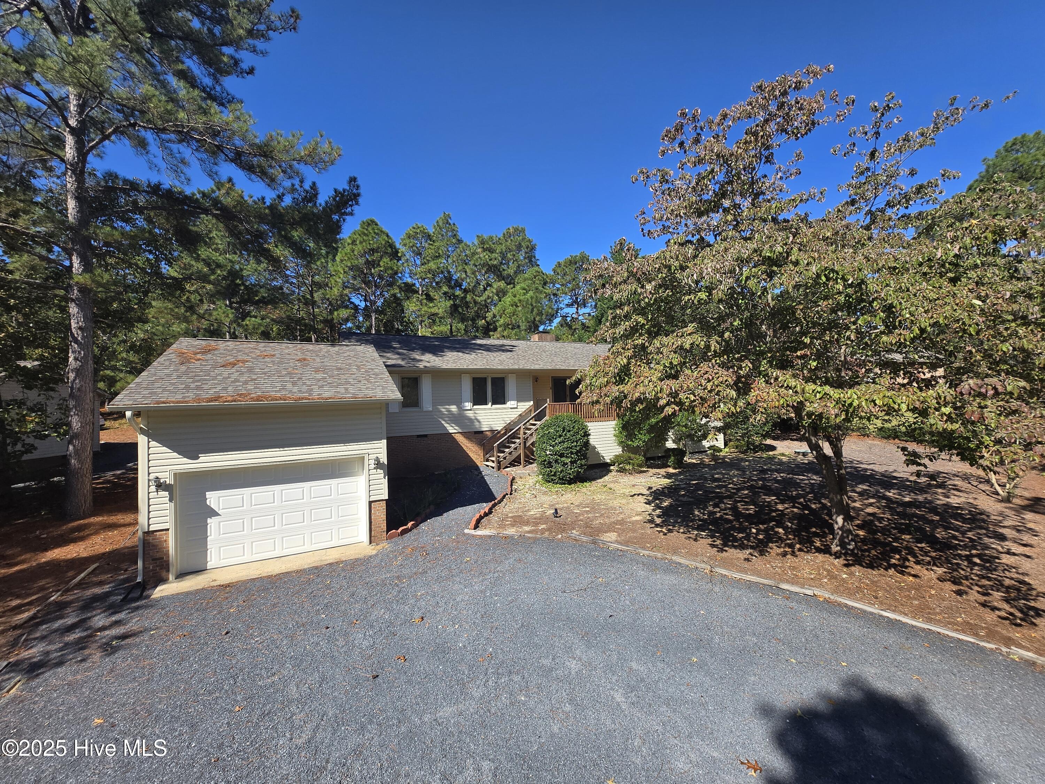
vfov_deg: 89.9
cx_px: 522
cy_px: 392
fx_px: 392
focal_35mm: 13
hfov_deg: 106.2
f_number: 2.2
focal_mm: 1.7
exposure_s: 1/803
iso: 25
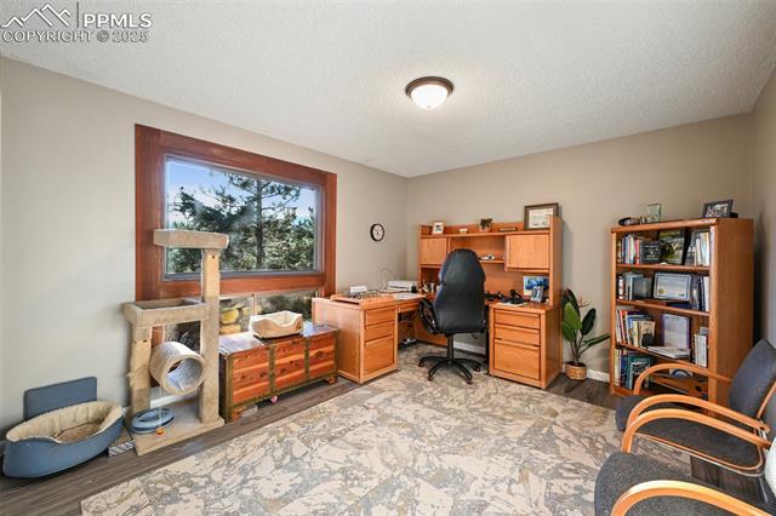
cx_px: 388
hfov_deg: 100.4
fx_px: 323
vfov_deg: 77.3
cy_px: 258
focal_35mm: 15
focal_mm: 15
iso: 800
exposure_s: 1/3.33
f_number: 11
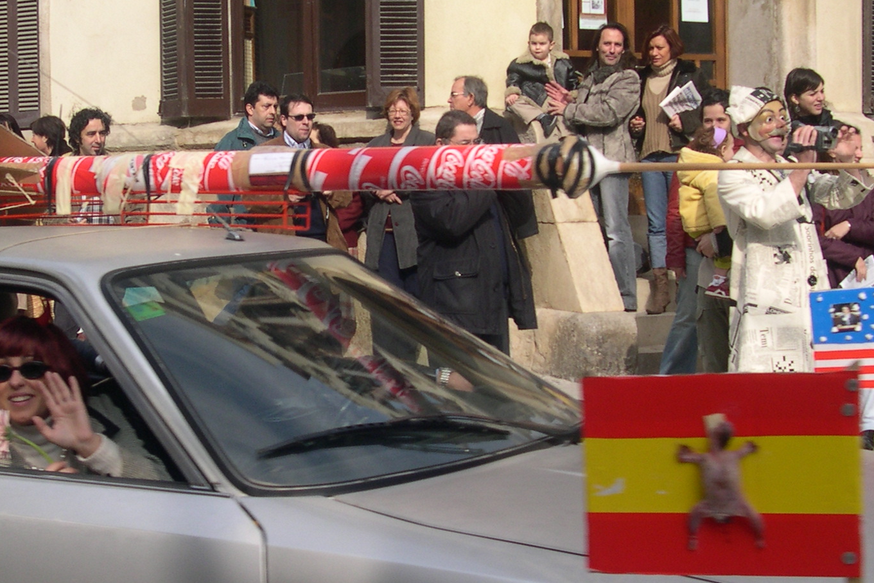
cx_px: 302
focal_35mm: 66
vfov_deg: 20.6
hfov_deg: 30.3
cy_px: 302
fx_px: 1602
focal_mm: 8
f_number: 7.6
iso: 100
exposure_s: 1/126
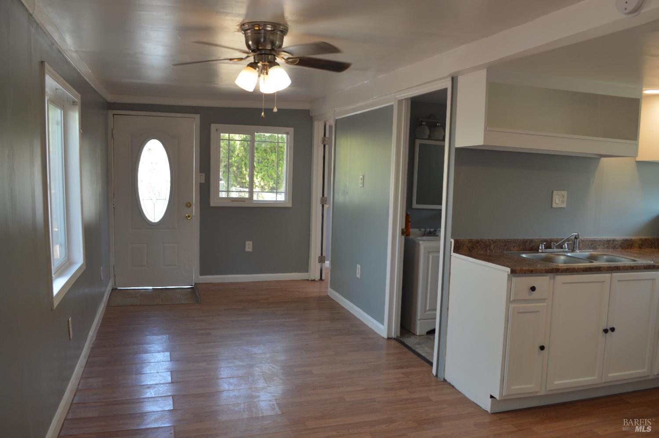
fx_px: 494
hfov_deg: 67.4
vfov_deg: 47.8
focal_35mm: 27
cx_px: 330
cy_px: 219
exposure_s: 1/80
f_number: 4.5
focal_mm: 18
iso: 400
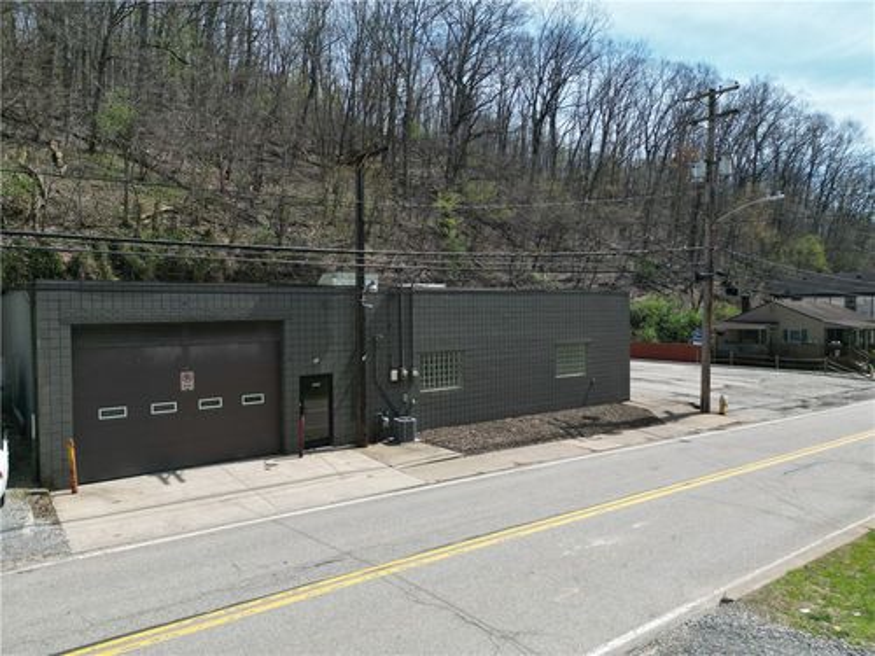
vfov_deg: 56.8
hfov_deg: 71.6
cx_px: 438
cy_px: 328
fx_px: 607
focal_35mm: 24
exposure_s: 1/3200
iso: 140
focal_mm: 6.72
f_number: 1.7
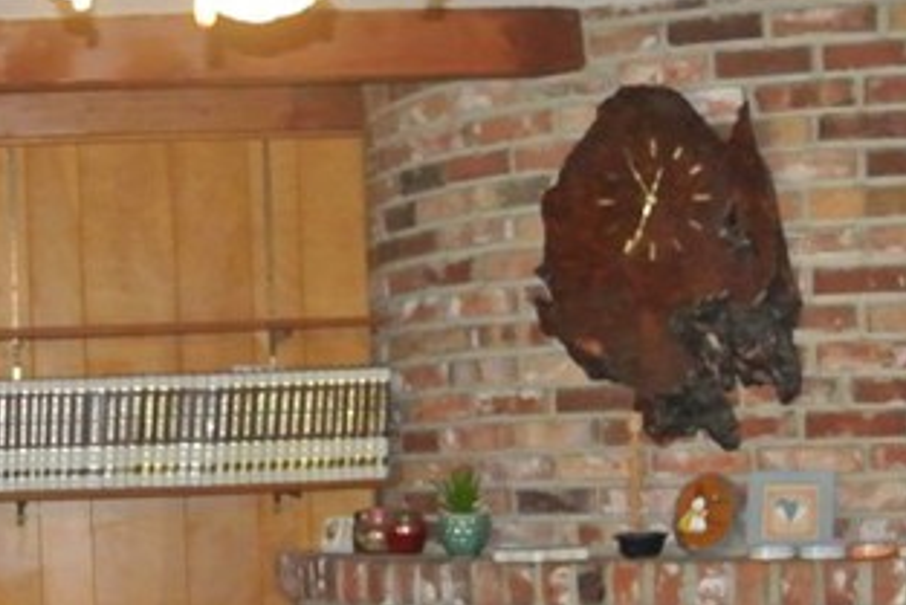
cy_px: 676
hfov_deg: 21.0
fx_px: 2392
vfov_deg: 14.1
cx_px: 75
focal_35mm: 95
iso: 1600
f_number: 3.5
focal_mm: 11
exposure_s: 1/60
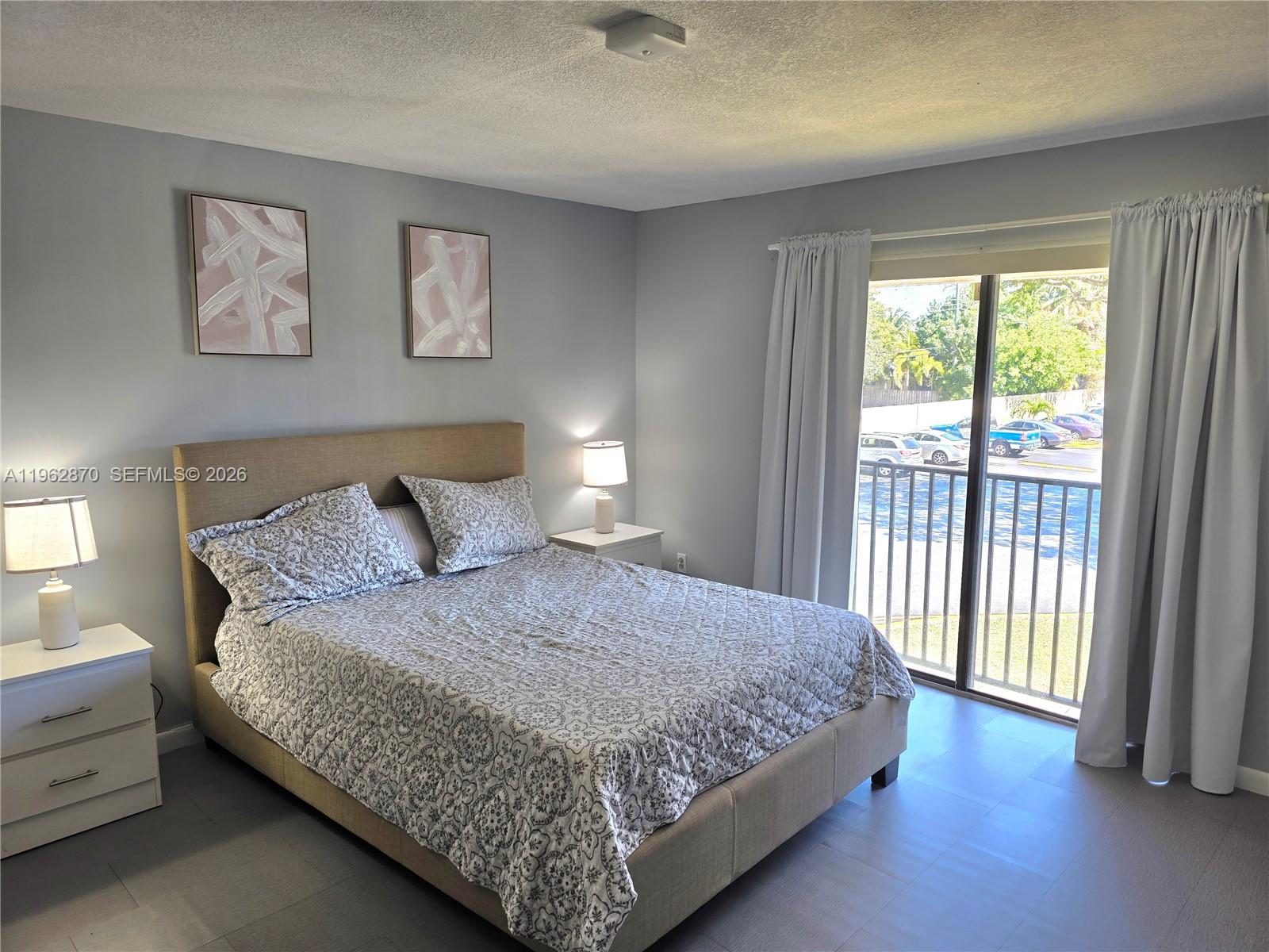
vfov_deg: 58.9
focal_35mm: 23
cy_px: 476
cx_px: 634
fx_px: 843
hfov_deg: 73.9
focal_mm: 6.3
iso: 25
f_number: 1.7
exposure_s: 1/120
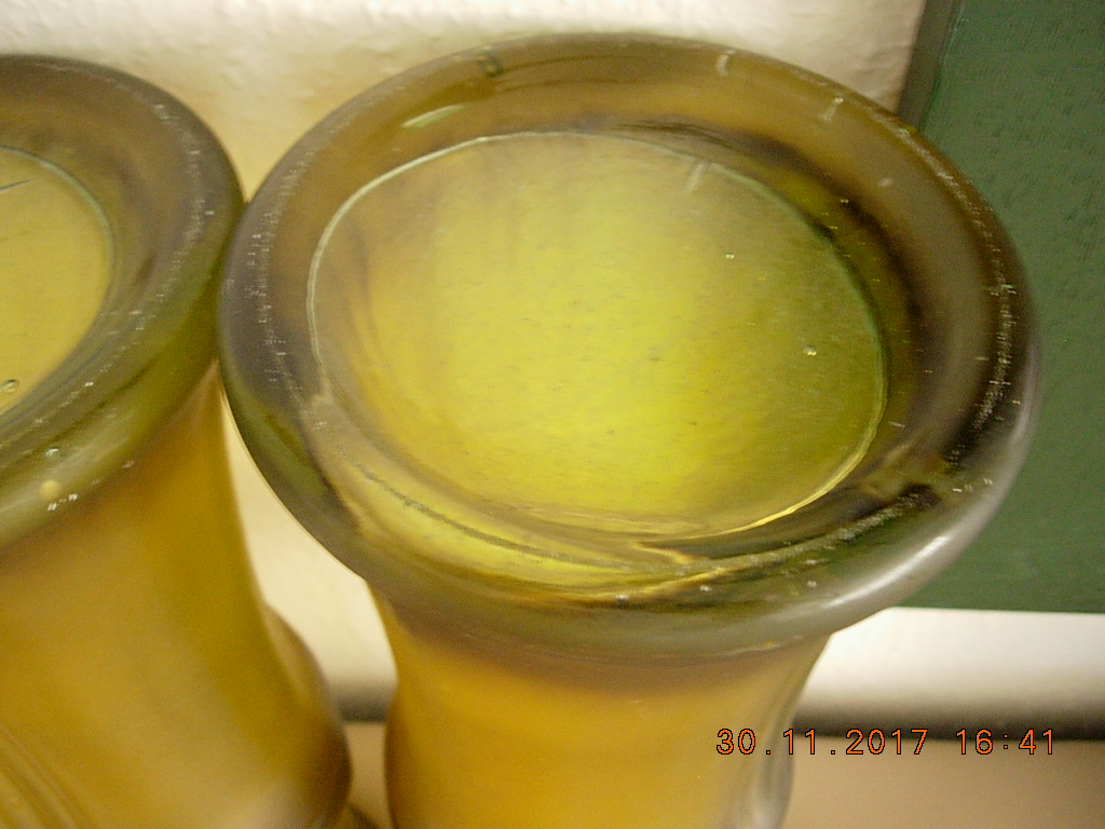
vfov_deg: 37.7
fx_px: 1213
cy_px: 414
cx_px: 552
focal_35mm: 38
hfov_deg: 49.0
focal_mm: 7.8
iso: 400
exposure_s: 1/10.6
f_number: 2.8
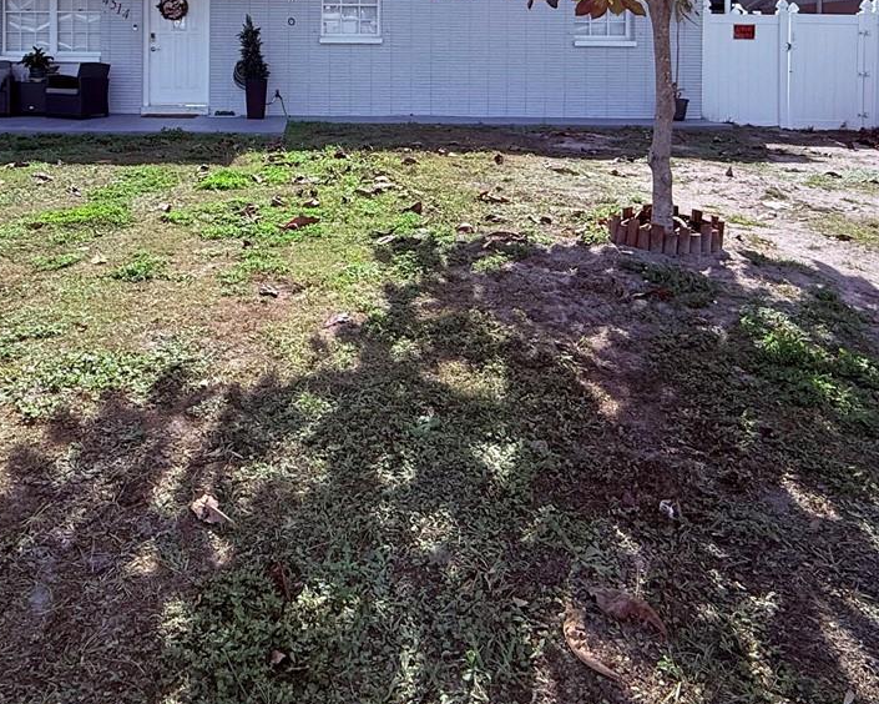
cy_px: 52
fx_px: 806
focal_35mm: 31
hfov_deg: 56.6
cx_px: 340
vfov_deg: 42.6
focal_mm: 2.22
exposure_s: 1/2320
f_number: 2.2
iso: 50
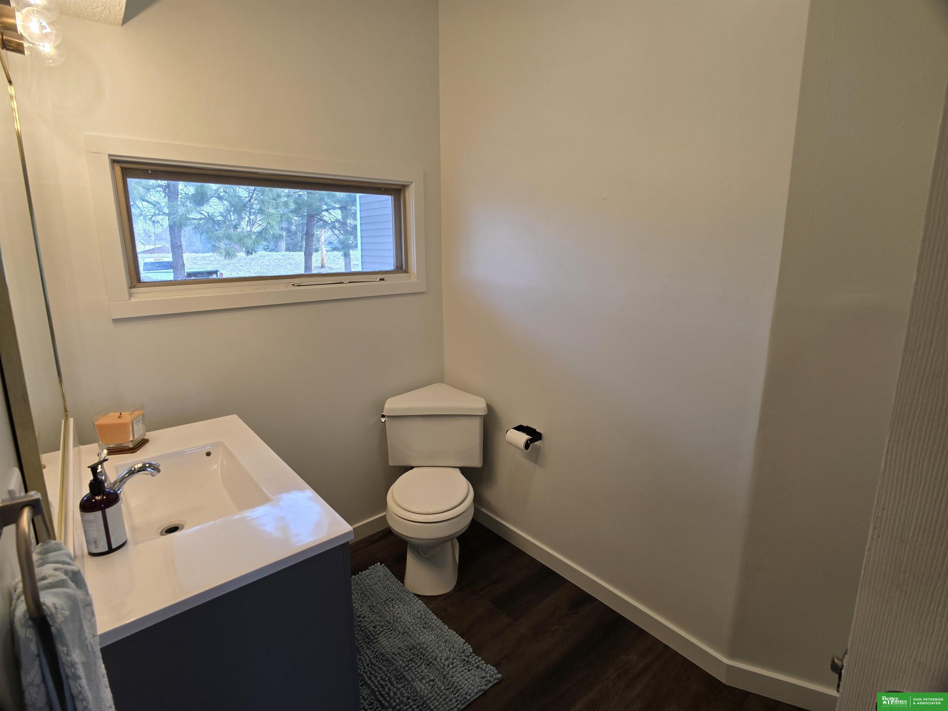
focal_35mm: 23
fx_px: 630
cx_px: 474
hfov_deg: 73.9
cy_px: 356
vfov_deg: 58.9
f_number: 1.7
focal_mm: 6.3
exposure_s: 1/120
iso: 50
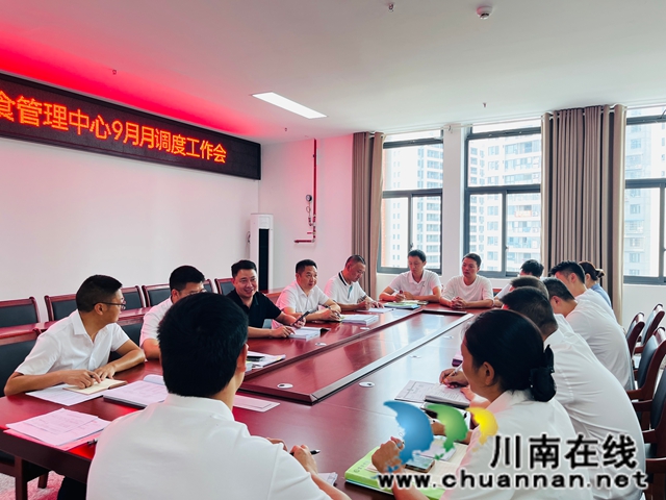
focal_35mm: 26
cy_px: 250
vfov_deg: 53.1
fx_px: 500
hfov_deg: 67.3
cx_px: 333
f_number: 1.6
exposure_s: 1/83
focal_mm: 5.1
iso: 100
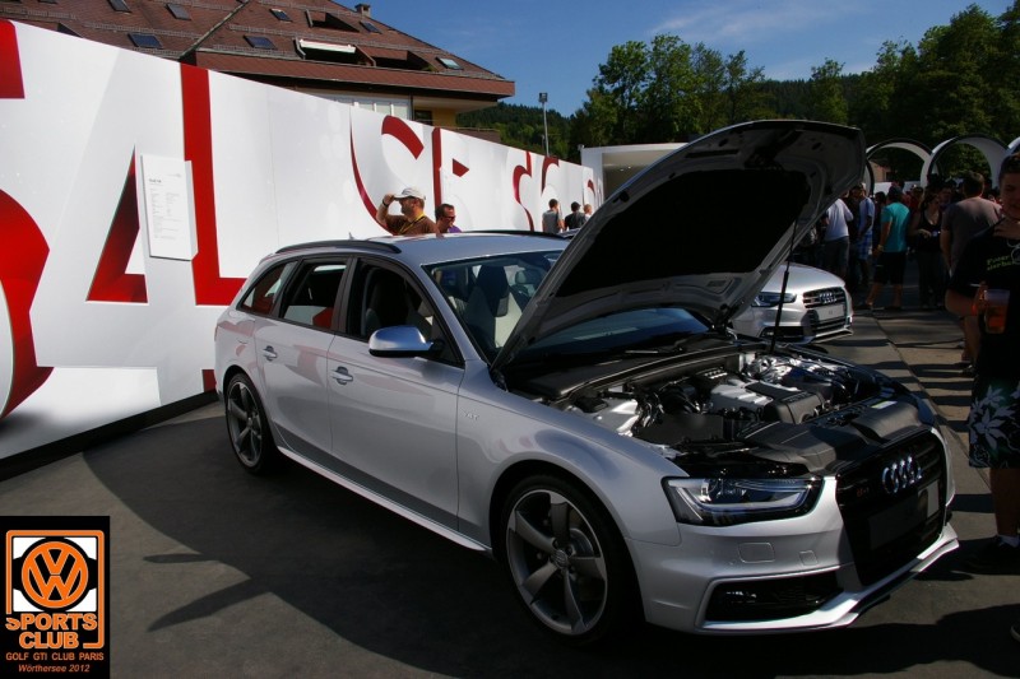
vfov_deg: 43.6
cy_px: 340
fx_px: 850
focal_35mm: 30
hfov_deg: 61.9
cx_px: 510
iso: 200
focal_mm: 20
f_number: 13
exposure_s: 1/250
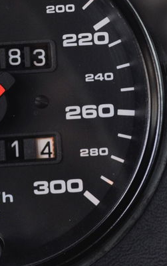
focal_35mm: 195
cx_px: -6
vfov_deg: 10.7
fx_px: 1418
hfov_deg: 6.7
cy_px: 117
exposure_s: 1/40
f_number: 4.8
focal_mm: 50
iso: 500
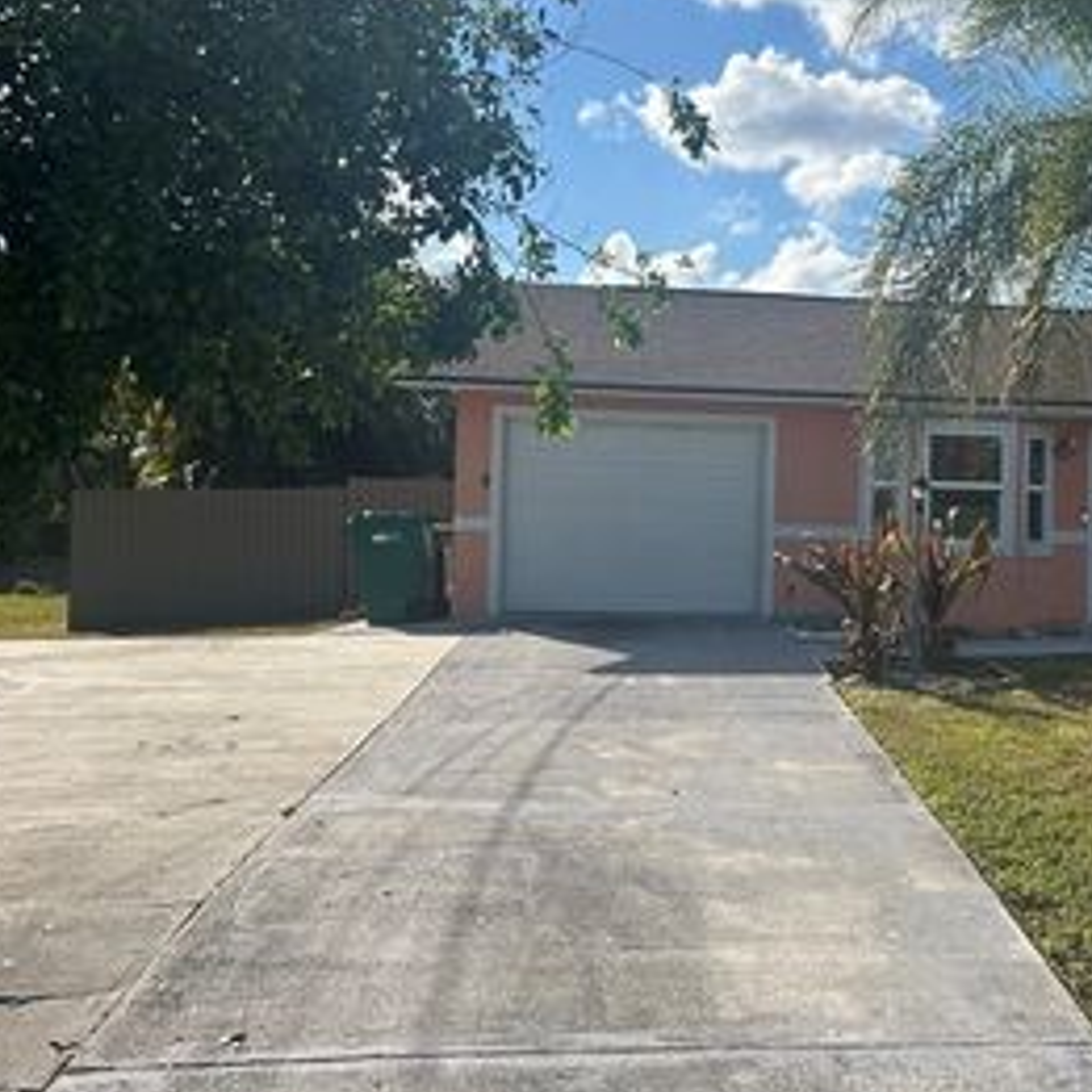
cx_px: 883
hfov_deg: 36.9
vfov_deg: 38.3
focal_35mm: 44
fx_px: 1570
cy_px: 471
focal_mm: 5.7
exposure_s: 1/4274
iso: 50
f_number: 1.5
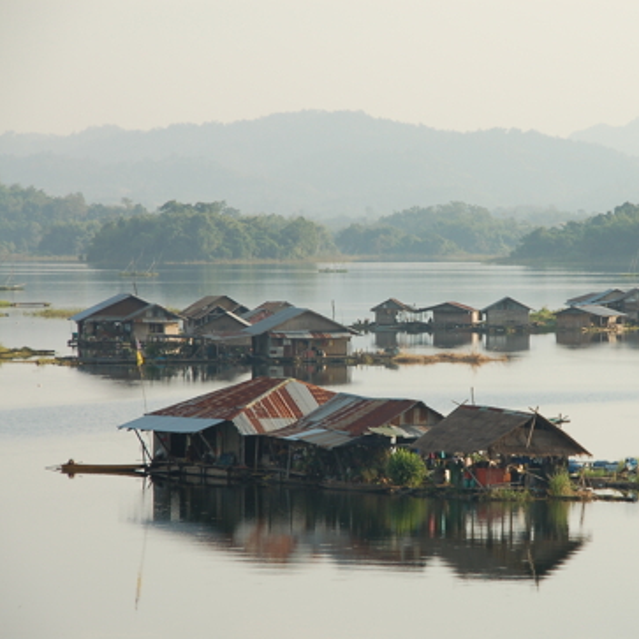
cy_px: 319
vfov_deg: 6.7
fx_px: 5443
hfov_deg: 6.7
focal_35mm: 261
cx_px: 463
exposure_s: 1/200
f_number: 8
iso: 200
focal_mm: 135
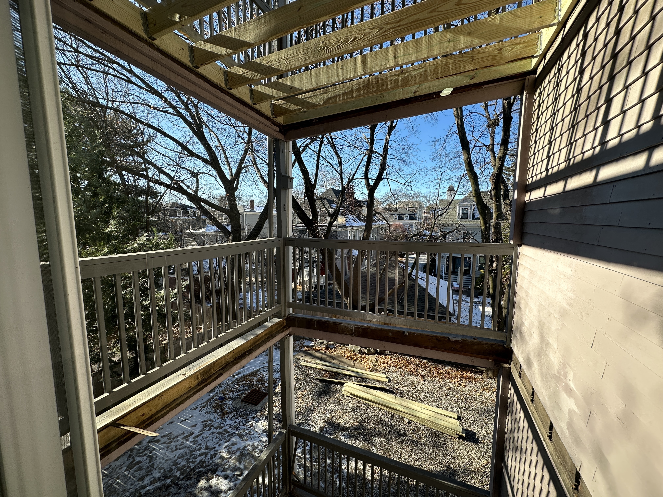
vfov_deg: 85.7
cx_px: 332
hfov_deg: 102.1
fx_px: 268
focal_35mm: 14
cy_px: 248
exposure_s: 1/432
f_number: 2.2
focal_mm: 2.22
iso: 40
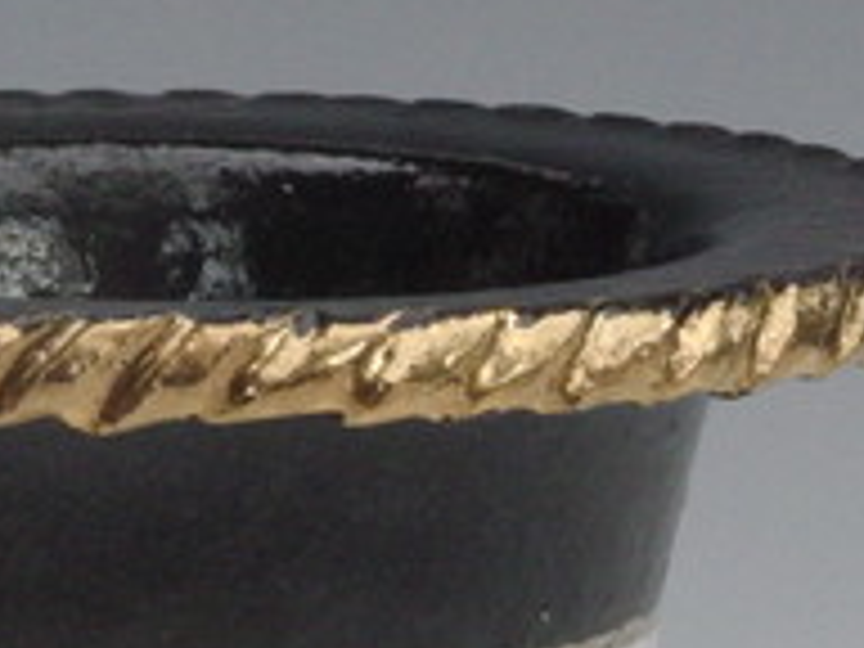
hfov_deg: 6.3
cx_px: 144
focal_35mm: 312
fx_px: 7787
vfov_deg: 4.7
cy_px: 958
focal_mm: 21.4
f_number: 8
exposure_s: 1/100
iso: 800
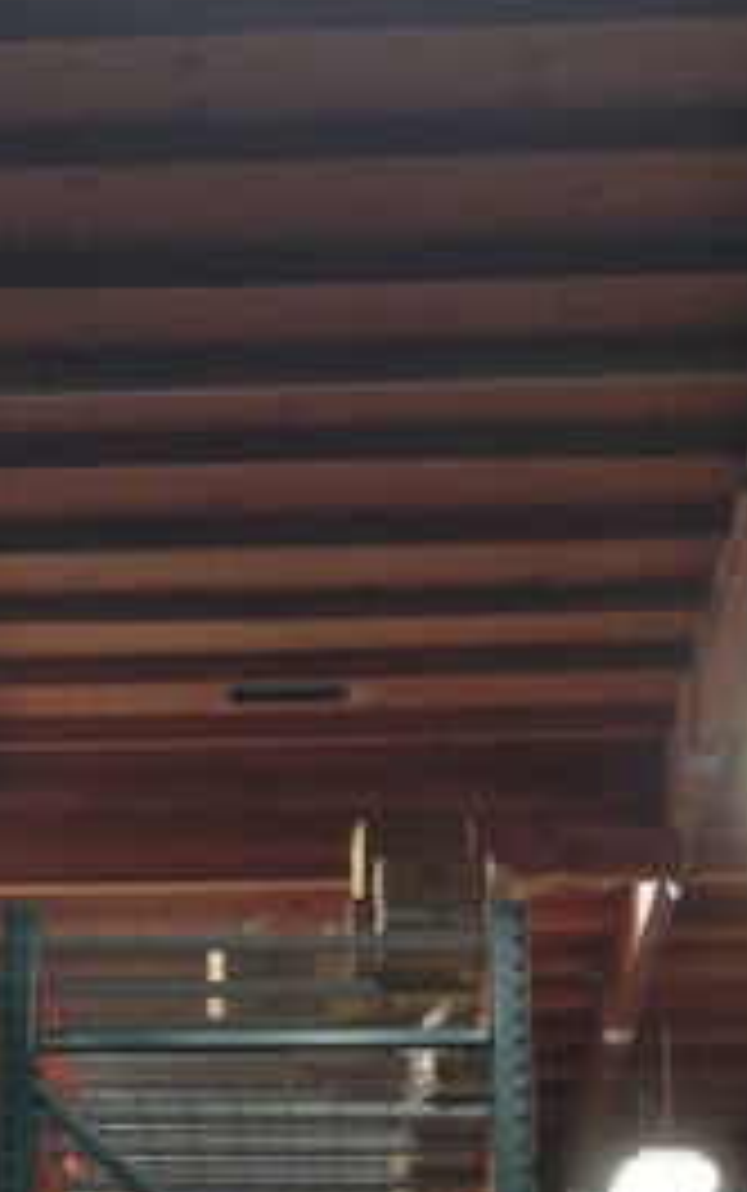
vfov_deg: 15.8
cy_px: 414
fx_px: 4293
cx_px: 130
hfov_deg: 9.9
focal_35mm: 132
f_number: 2.4
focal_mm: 4.12
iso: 80
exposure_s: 1/20
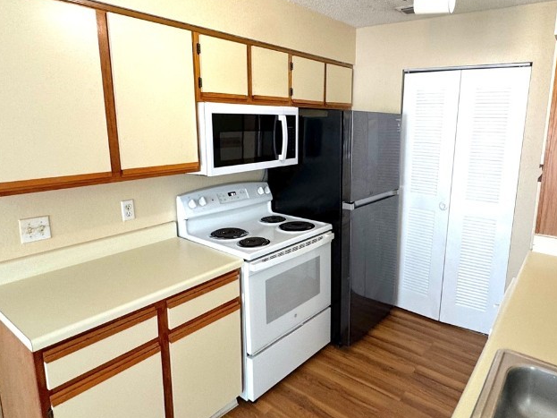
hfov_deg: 73.4
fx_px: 370
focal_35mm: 23
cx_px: 325
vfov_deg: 58.8
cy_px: 192
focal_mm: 2.22
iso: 160
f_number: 2.2
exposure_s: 1/60
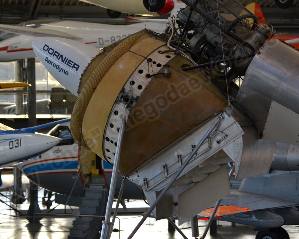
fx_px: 1177
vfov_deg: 11.6
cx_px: 127
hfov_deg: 14.5
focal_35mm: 133
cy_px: 120
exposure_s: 1/60
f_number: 4.5
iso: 640
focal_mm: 78
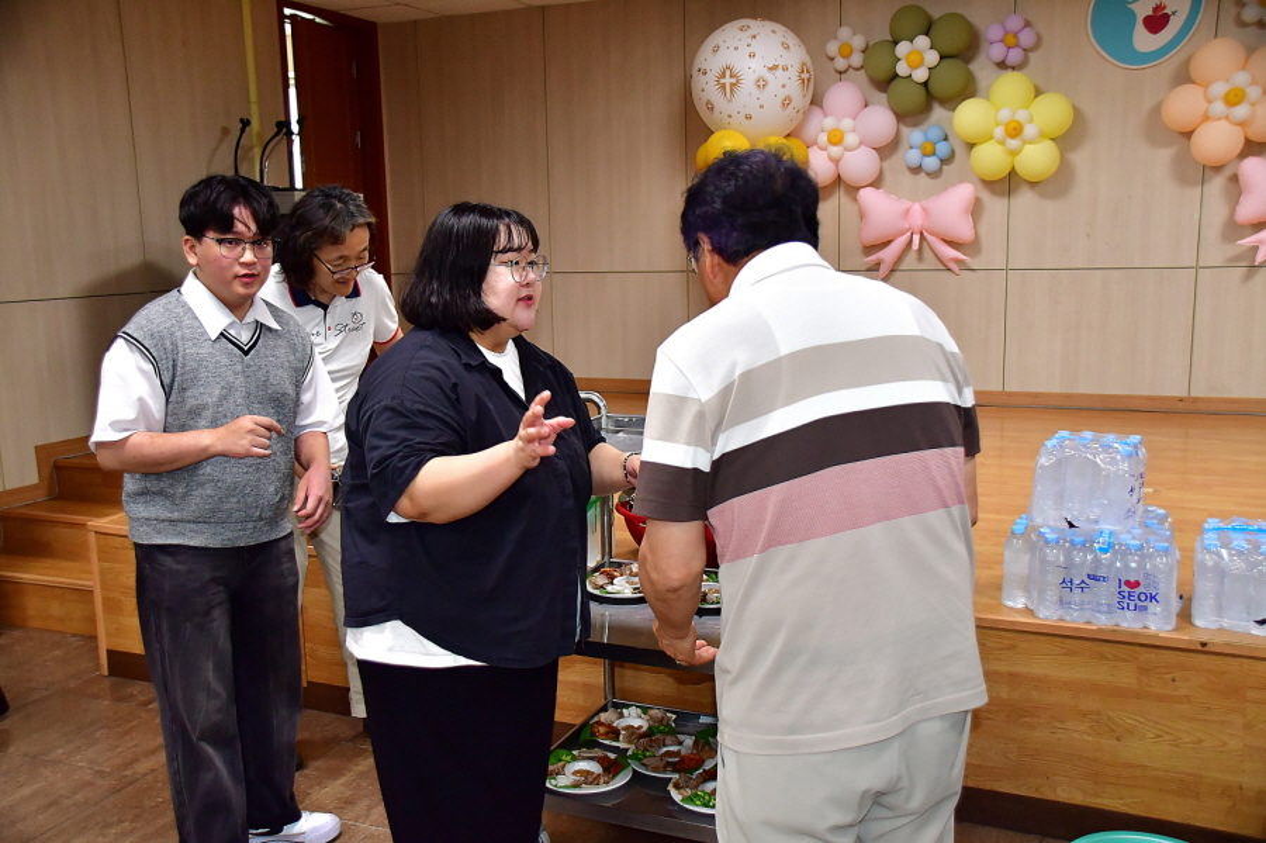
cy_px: 422
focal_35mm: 33
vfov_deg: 39.9
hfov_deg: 57.2
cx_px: 633
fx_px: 1160
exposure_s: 1/161
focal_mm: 22
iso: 1100
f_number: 3.8
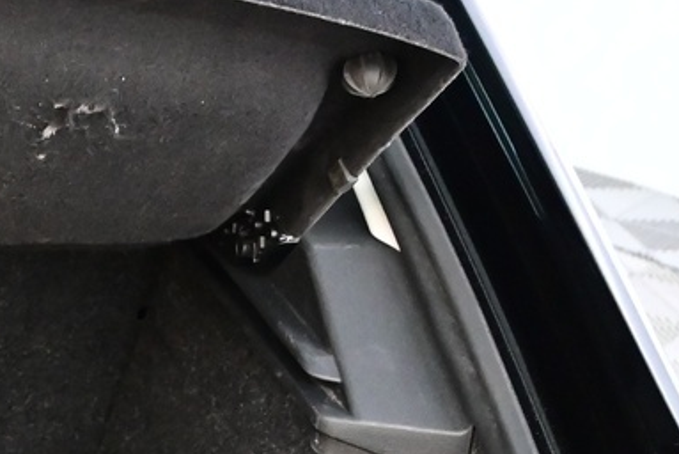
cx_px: -516
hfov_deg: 13.8
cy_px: 660
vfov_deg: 10.0
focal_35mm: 133
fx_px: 2512
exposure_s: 1/25
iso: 2800
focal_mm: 21
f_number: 4
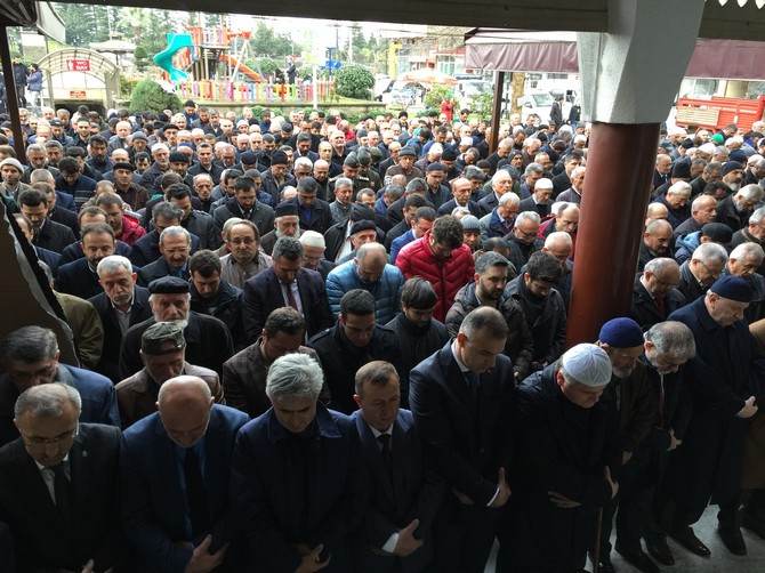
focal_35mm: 29
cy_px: 286
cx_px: 382
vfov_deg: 48.2
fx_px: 641
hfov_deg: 61.7
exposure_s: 1/33
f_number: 2.2
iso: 40
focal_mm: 4.15
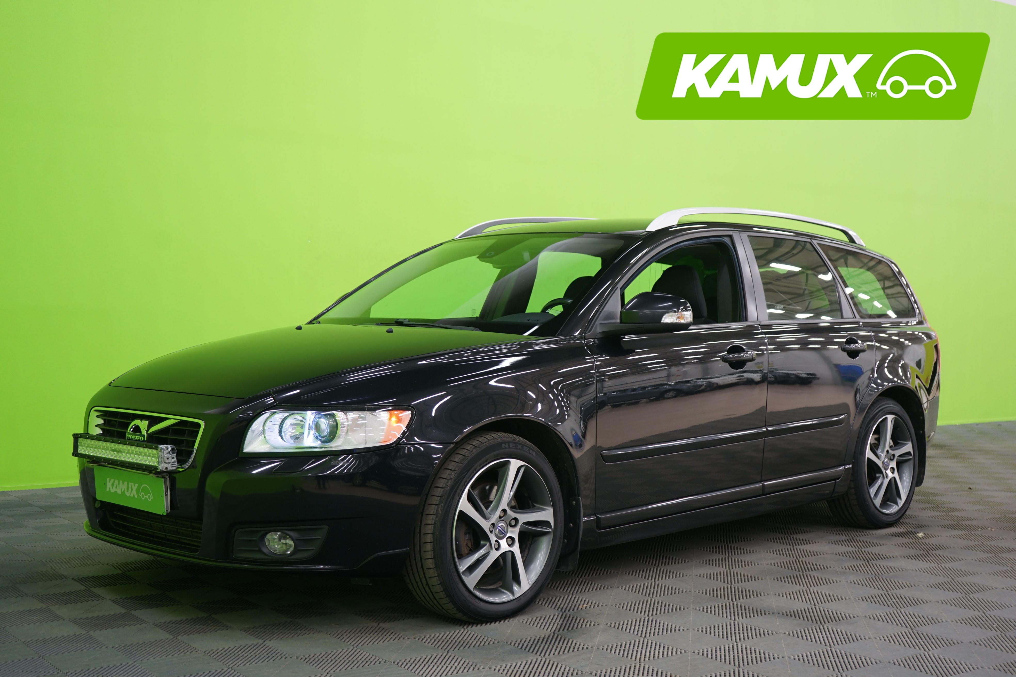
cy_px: 338
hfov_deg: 45.4
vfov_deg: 31.2
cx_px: 508
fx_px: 1213
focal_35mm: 43
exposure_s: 1/6
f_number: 4.5
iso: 400
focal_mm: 43
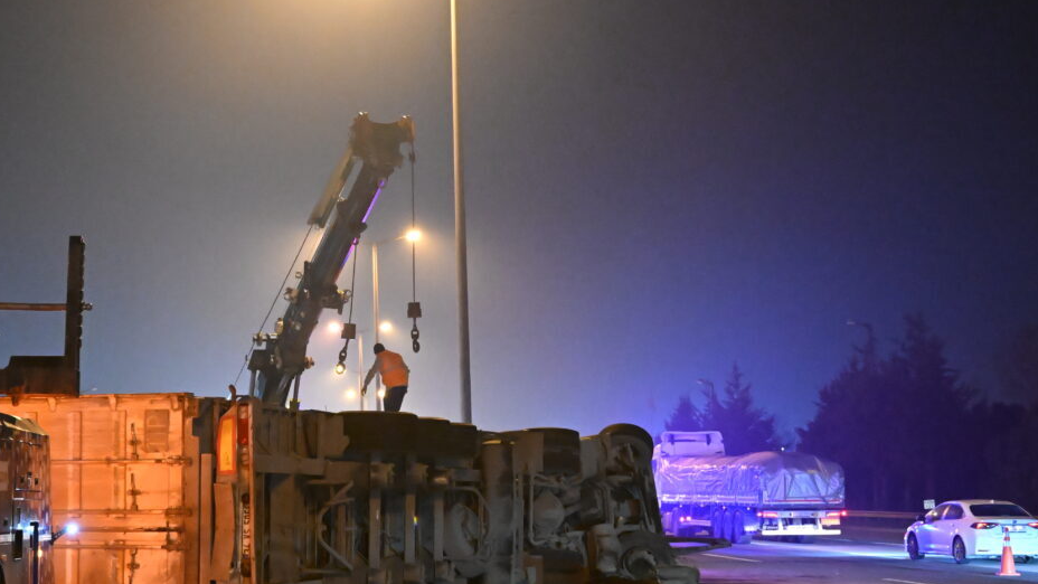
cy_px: 365
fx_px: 1789
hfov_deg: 32.2
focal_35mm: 65
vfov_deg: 18.5
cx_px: 402
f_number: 2.8
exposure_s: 1/125
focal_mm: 30
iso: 10000
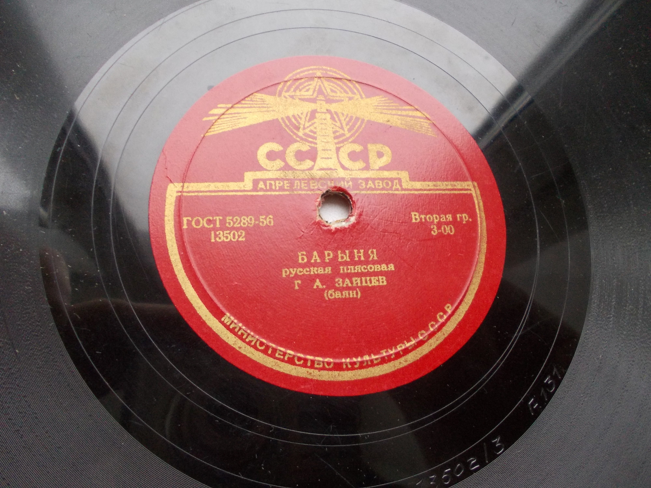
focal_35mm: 28
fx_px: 527
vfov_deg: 49.7
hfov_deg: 63.4
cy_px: 244
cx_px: 326
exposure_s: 1/13
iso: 200
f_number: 2.7
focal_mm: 4
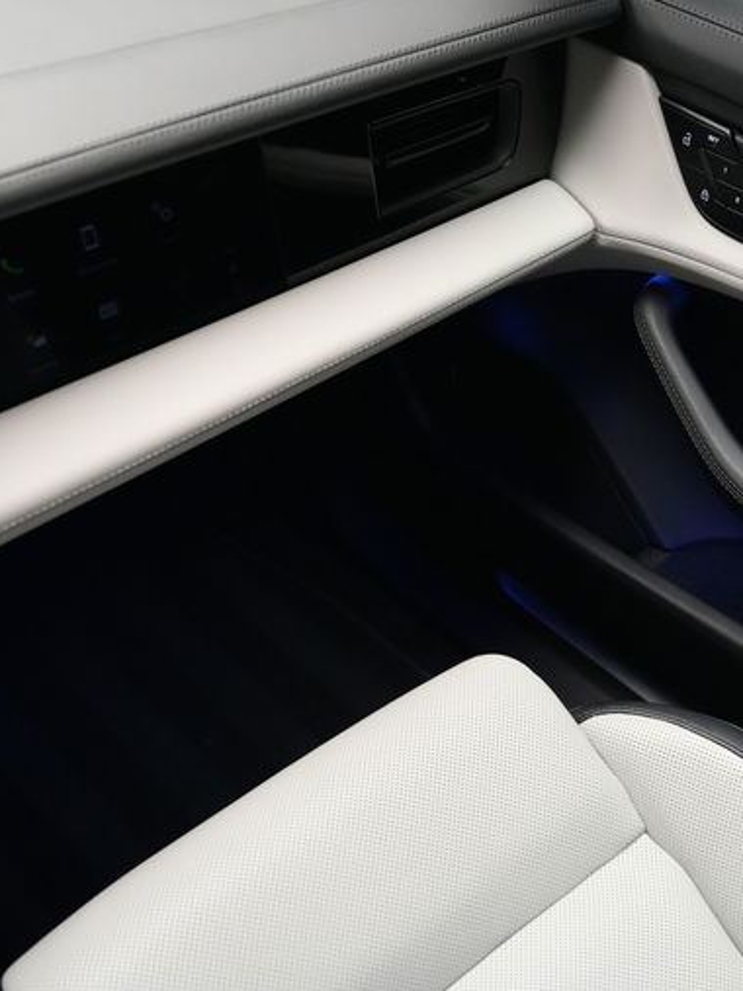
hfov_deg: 28.3
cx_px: 524
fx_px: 1460
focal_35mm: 51
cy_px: 496
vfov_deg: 37.5
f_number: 4
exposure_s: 1/60
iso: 6400
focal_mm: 35
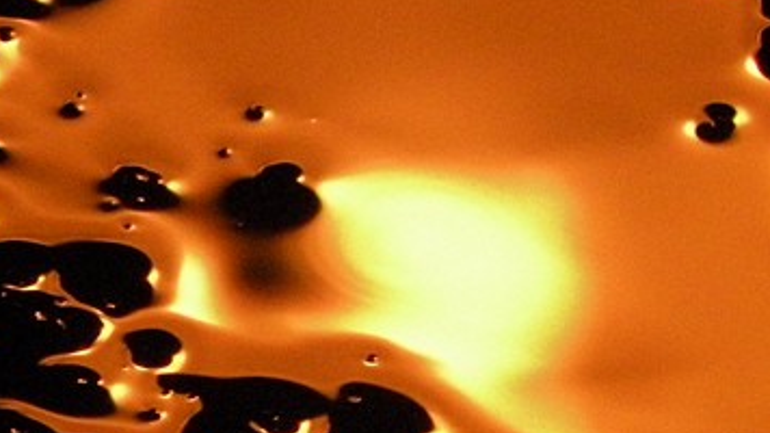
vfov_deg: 0.8
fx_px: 32372
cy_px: 255
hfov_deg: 1.4
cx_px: 507
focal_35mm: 1586
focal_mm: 84.2
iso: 400
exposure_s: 1/126
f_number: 4.5
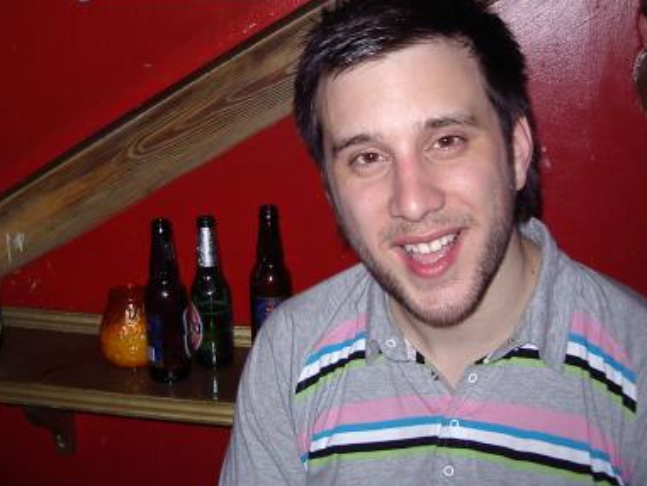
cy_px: 177
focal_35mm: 51
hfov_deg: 37.4
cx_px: 273
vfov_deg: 28.5
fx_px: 954
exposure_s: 1/60
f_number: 2.6
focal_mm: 5.8
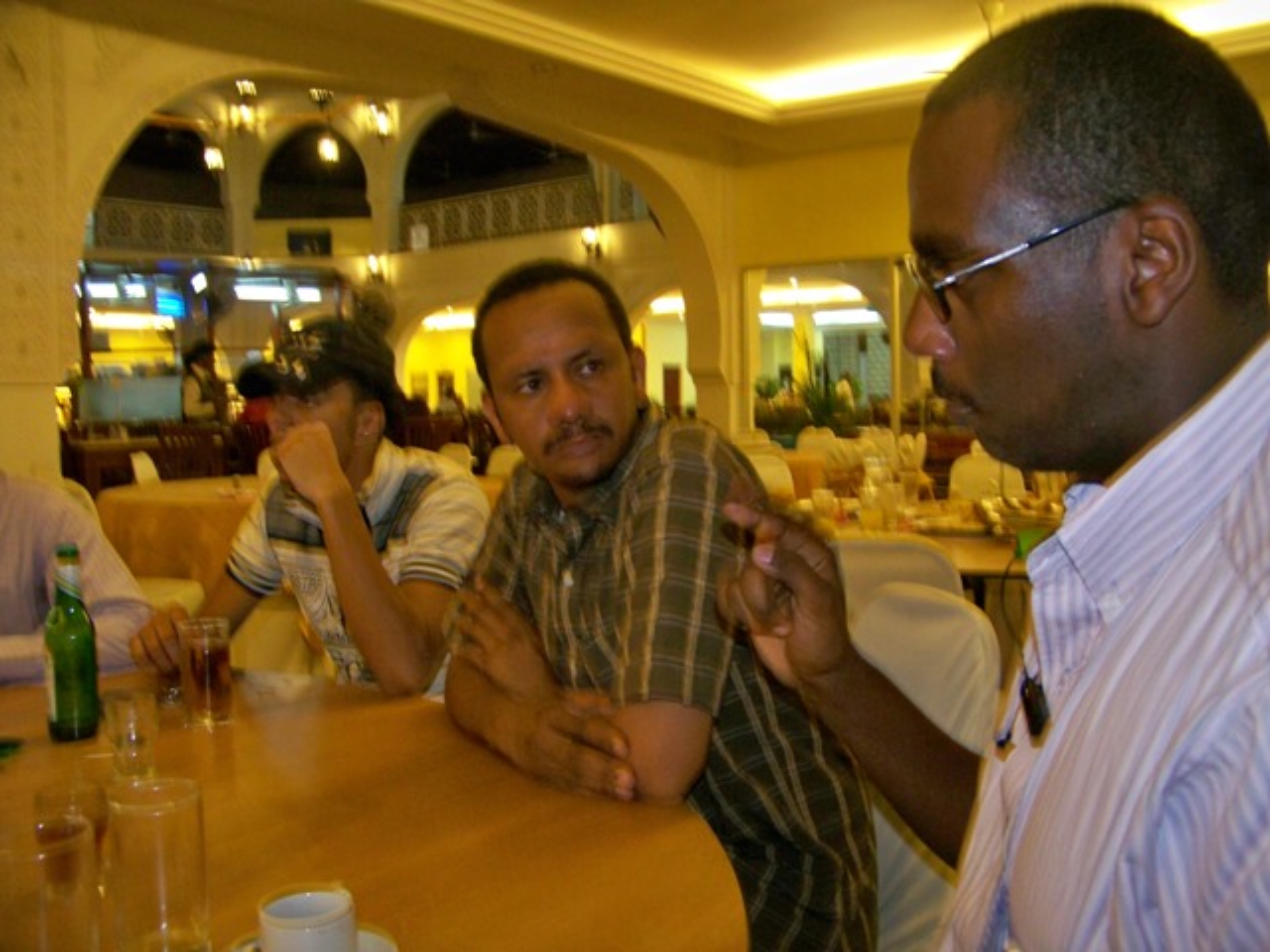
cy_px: 476
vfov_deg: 42.9
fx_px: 1211
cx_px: 635
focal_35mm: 33
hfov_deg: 55.4
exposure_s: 1/30
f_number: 2.8
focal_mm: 5.85
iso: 200
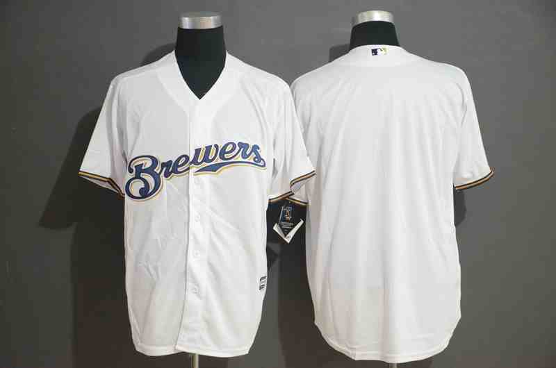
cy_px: 184
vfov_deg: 18.1
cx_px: 278
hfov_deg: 27.0
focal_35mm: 75
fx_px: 1156
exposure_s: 1/25
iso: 4000
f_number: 4.8
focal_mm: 50
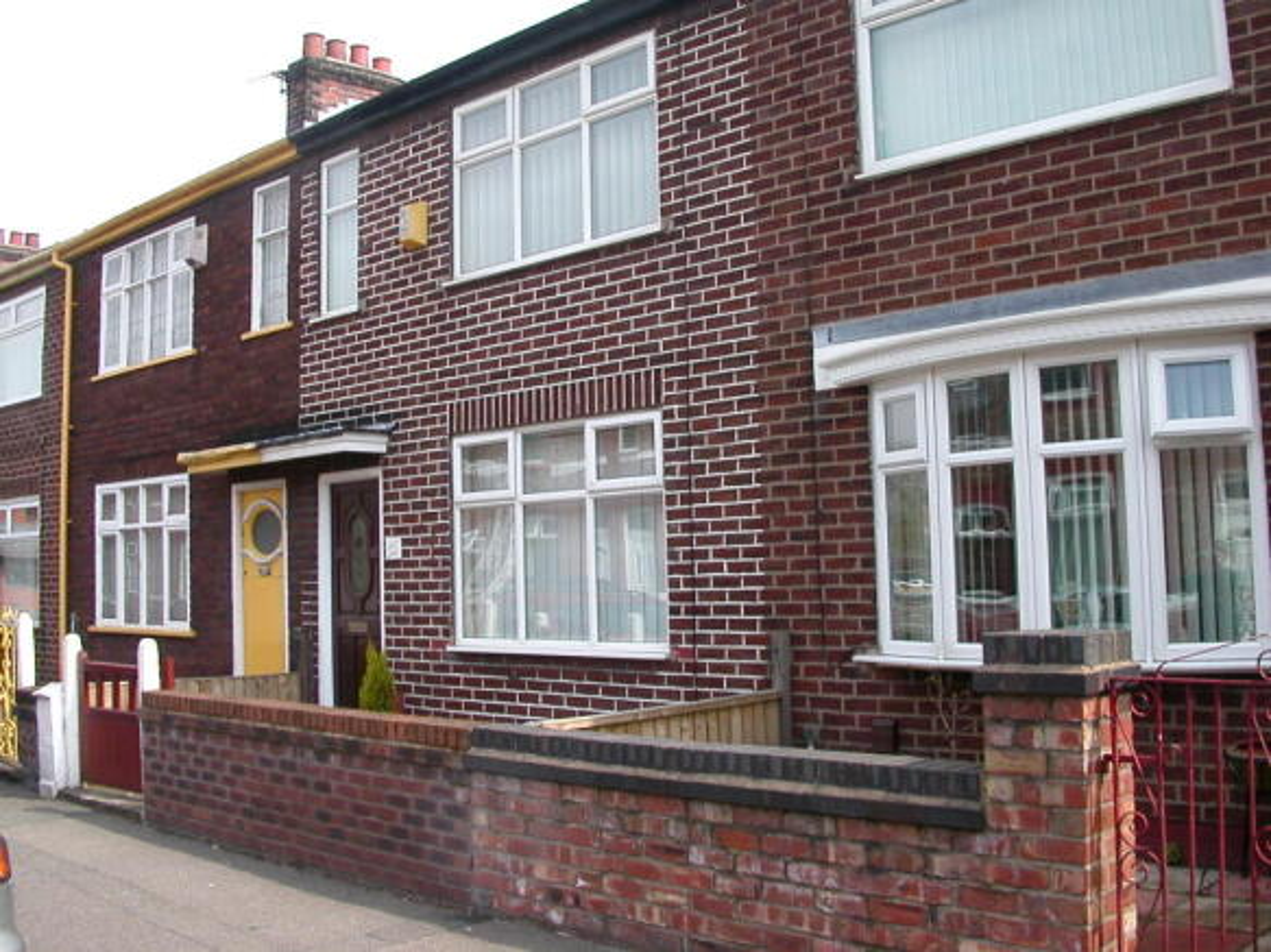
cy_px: 476
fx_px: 1358
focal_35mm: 37
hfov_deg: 50.1
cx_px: 636
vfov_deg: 38.7
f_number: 4.5
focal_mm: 5.6
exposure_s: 1/170
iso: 100
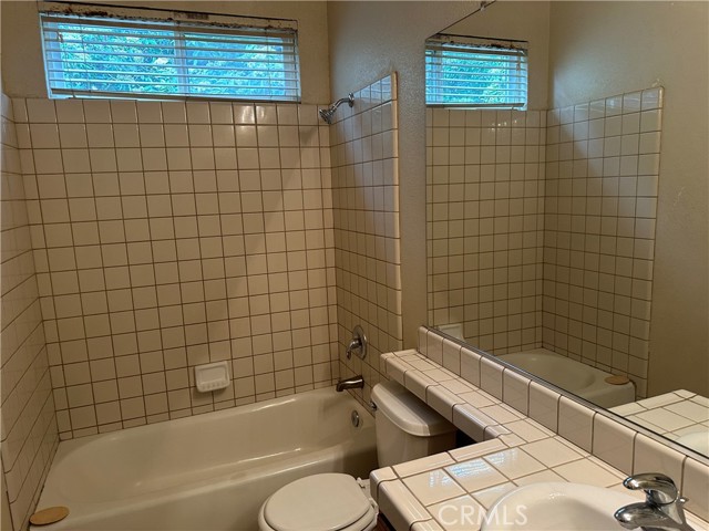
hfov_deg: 71.6
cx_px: 354
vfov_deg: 56.8
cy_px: 266
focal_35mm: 24
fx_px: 492
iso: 250
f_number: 1.78
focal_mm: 6.86
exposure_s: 1/60
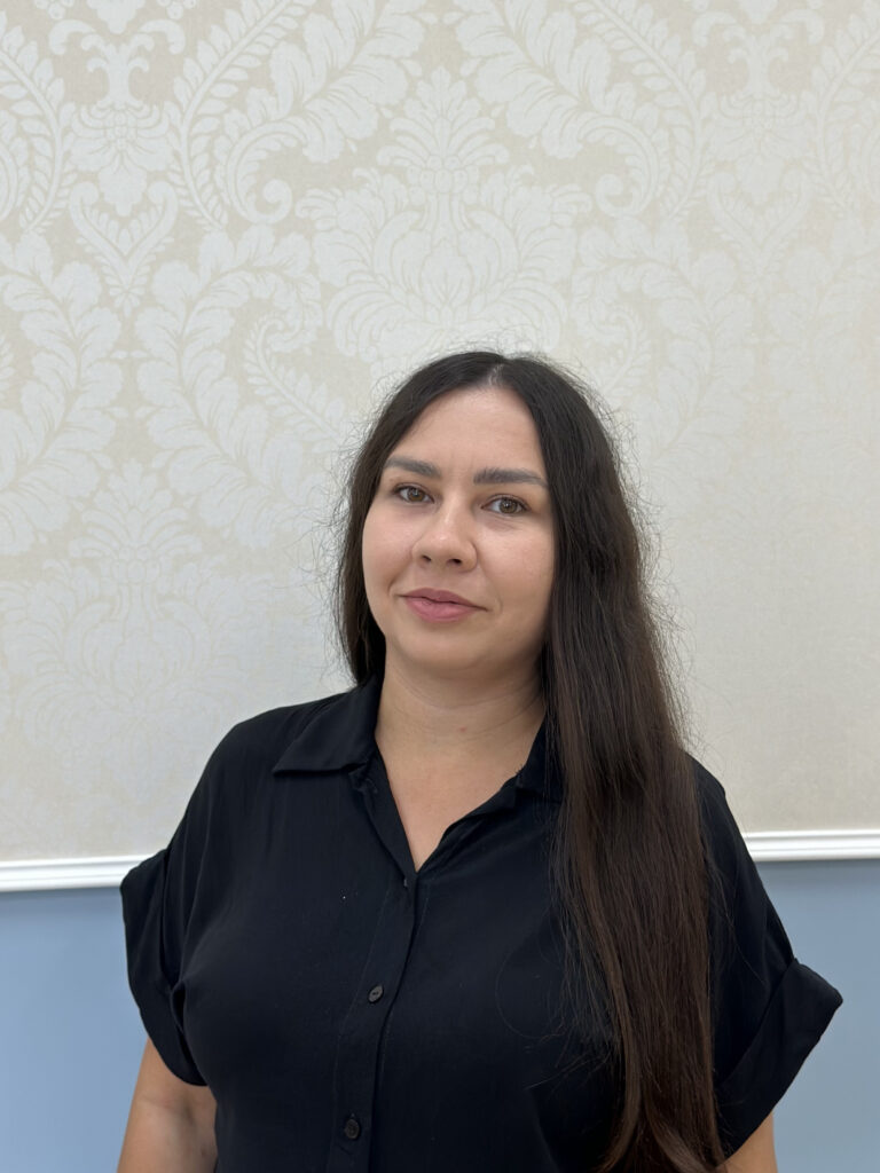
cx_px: 440
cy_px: 586
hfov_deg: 30.3
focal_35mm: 48
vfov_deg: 39.7
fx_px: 1627
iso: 125
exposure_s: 1/121
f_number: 1.78
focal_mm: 6.86
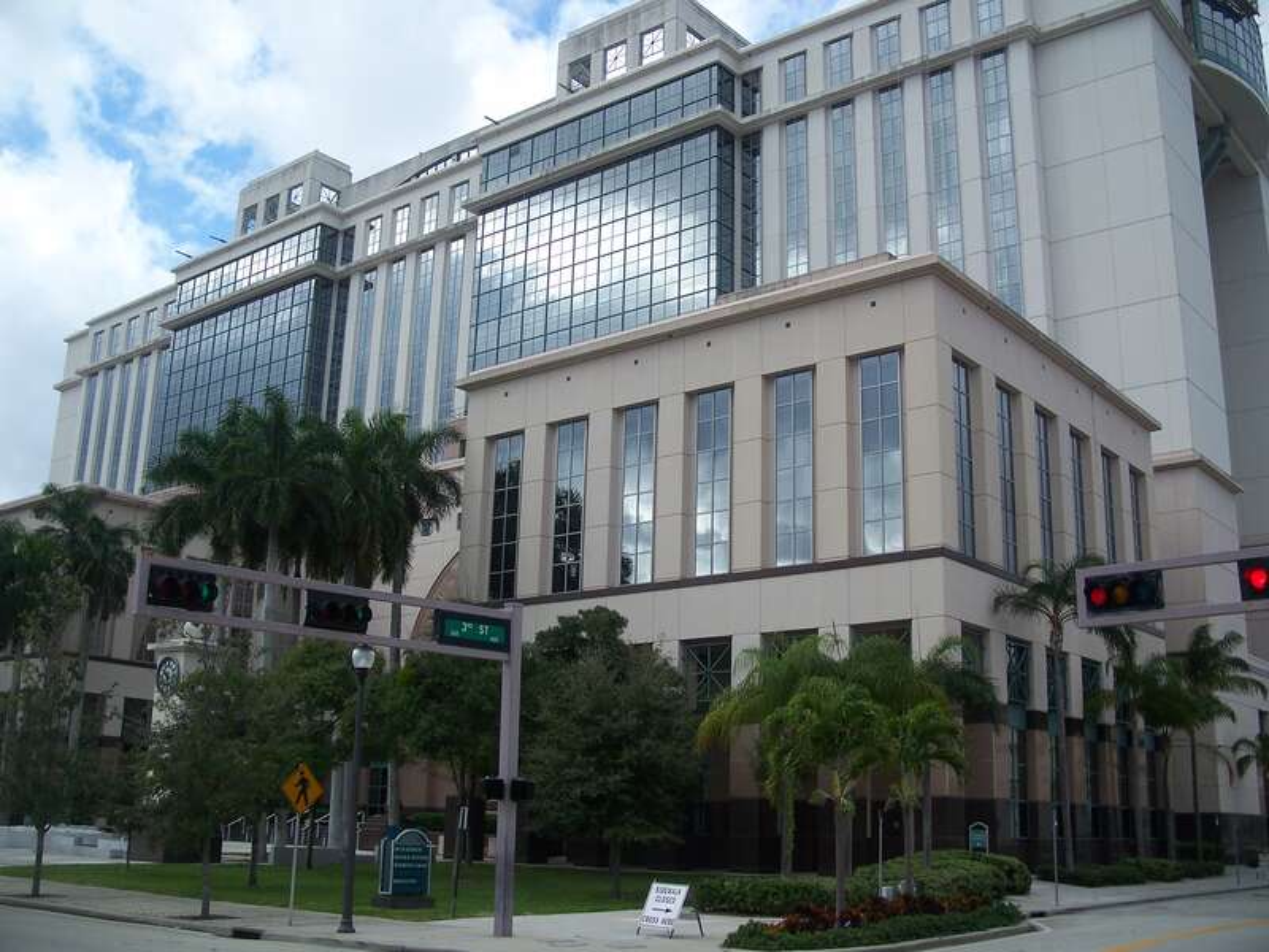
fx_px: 1356
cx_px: 634
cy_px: 476
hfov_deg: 50.1
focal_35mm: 37
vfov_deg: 38.7
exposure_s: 1/640
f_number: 2.8
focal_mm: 7.8
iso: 64
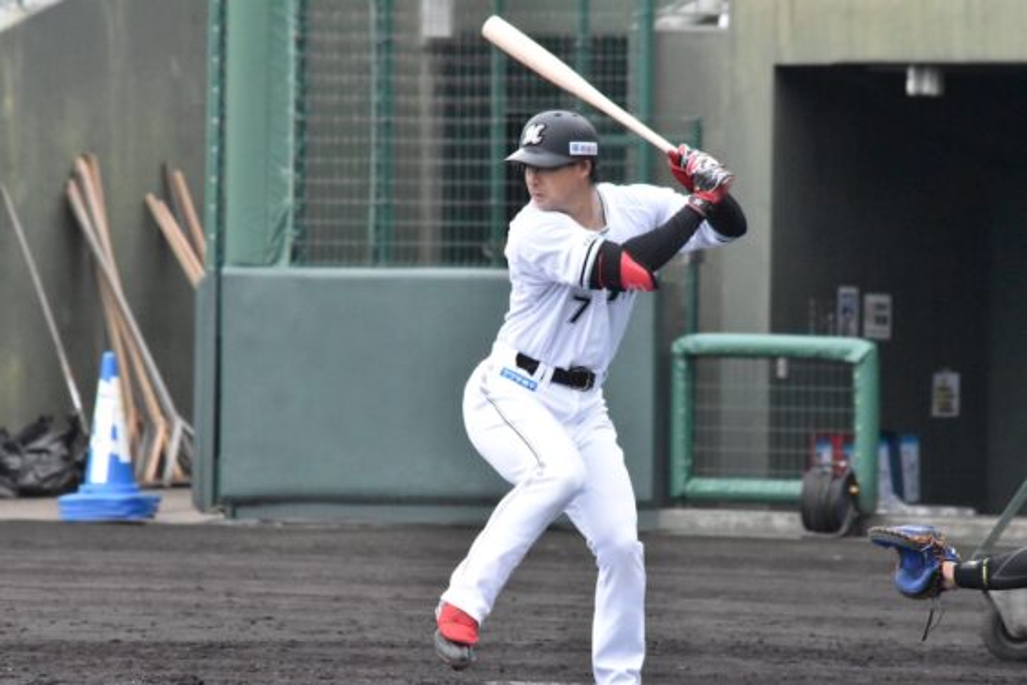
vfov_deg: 3.3
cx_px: 514
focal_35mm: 420
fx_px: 11981
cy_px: 342
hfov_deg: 4.9
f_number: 11
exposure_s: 1/4000
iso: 10000
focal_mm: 280
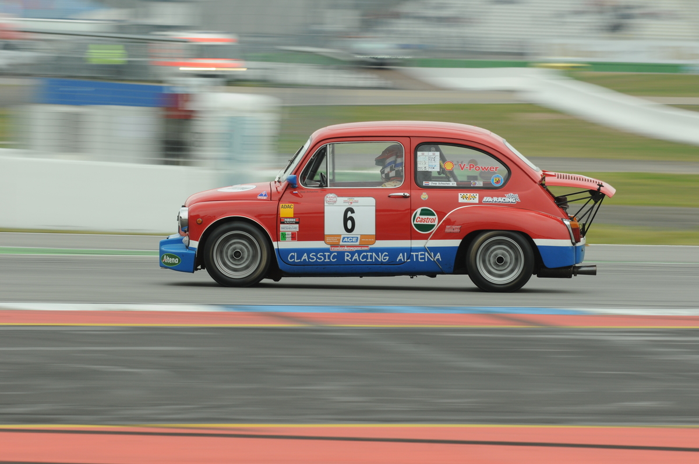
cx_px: 350
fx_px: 3927
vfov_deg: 6.8
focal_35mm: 202
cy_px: 232
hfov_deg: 10.2
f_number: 9
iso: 200
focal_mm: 135
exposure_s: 1/100
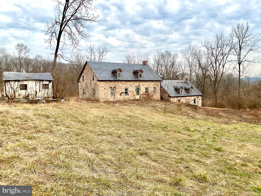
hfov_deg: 61.7
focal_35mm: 29
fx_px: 219
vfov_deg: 48.2
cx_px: 130
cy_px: 98
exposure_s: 1/120
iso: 25
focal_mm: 3
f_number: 1.8
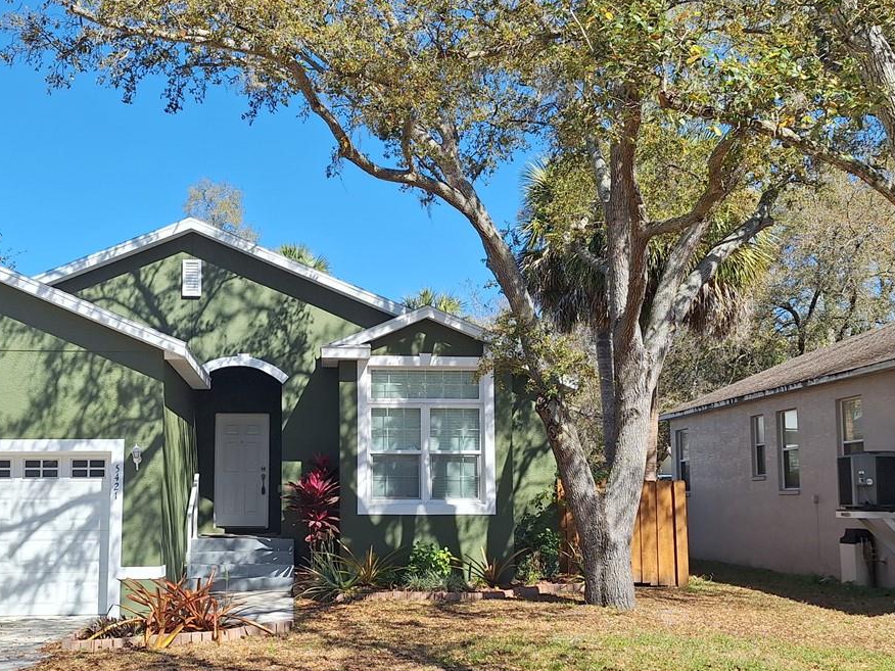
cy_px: 410
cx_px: 362
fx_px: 1086
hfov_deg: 44.6
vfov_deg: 34.2
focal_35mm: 42
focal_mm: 5.54
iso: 40
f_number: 1.8
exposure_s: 1/2457
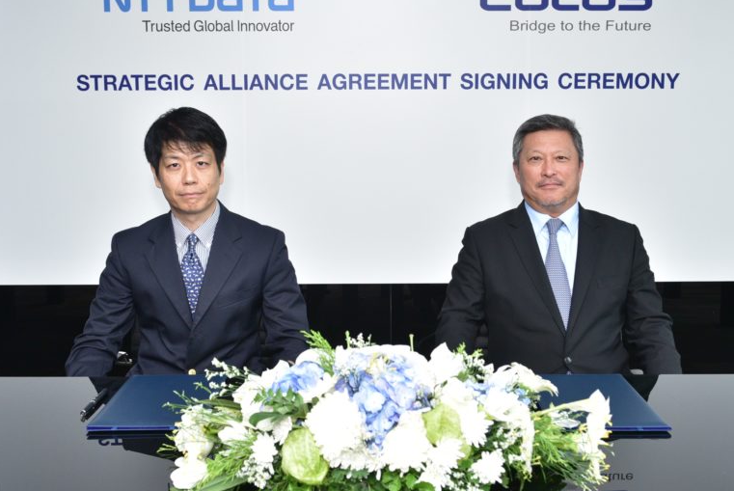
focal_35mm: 39
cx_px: 366
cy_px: 219
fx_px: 796
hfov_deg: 49.5
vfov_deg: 34.2
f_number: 5.6
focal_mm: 29
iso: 2000
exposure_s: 1/200
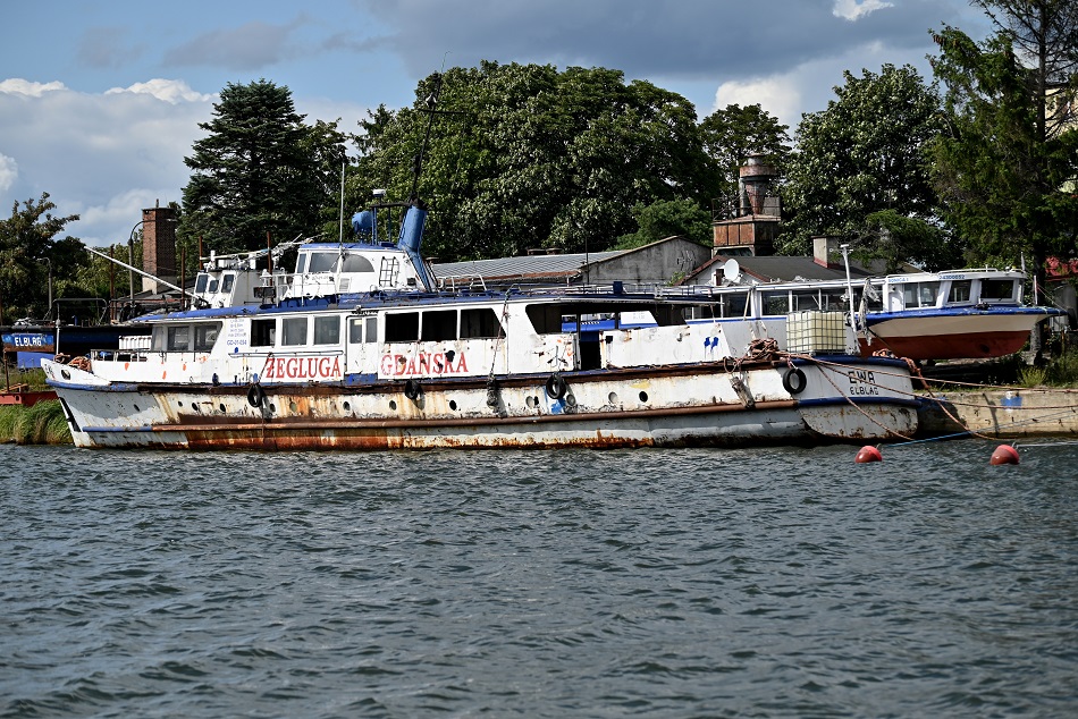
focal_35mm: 102
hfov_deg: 20.0
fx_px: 3055
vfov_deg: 13.4
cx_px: 539
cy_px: 360
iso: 200
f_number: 5.6
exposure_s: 1/2500
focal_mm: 102
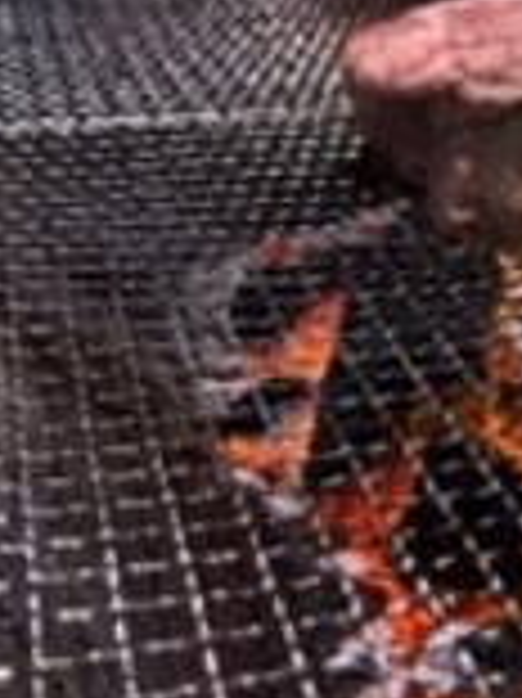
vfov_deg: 28.1
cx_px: 634
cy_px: 90
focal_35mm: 67
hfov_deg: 20.4
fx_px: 1349
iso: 640
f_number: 1.5
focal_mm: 5.7
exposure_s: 1/33
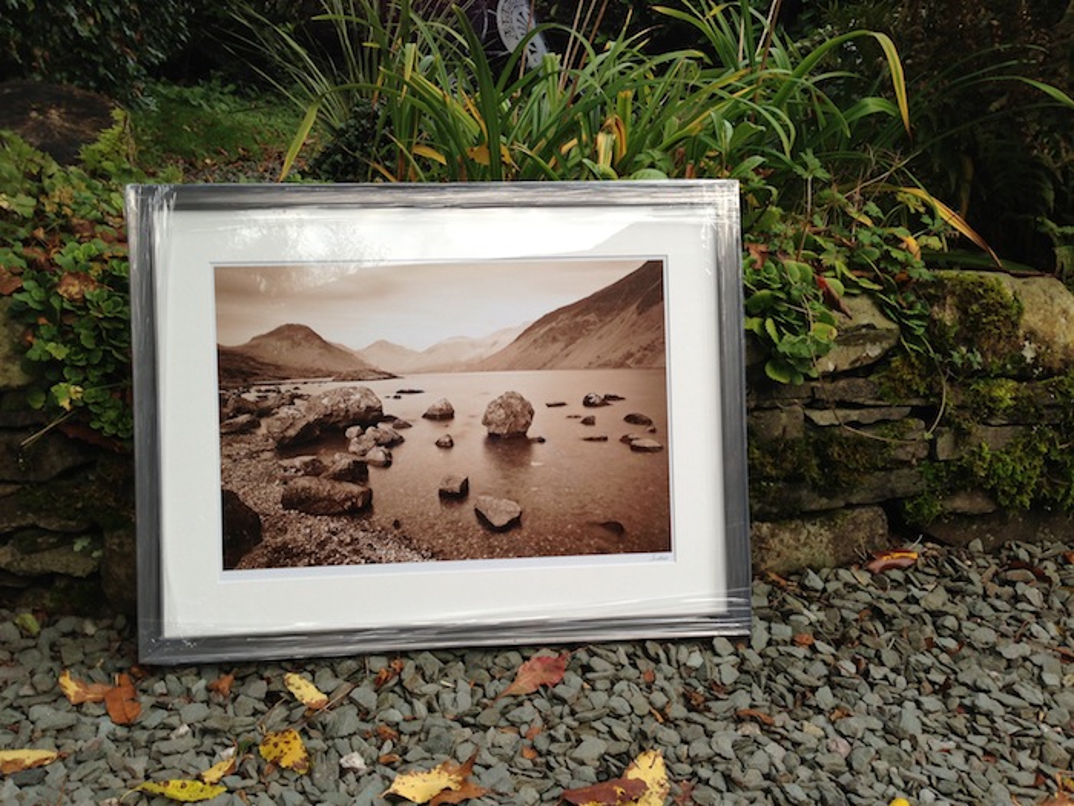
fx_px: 1024
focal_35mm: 33
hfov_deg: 55.4
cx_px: 537
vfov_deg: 42.9
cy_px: 403
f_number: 2.4
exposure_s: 1/178
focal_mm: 4.13
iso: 50
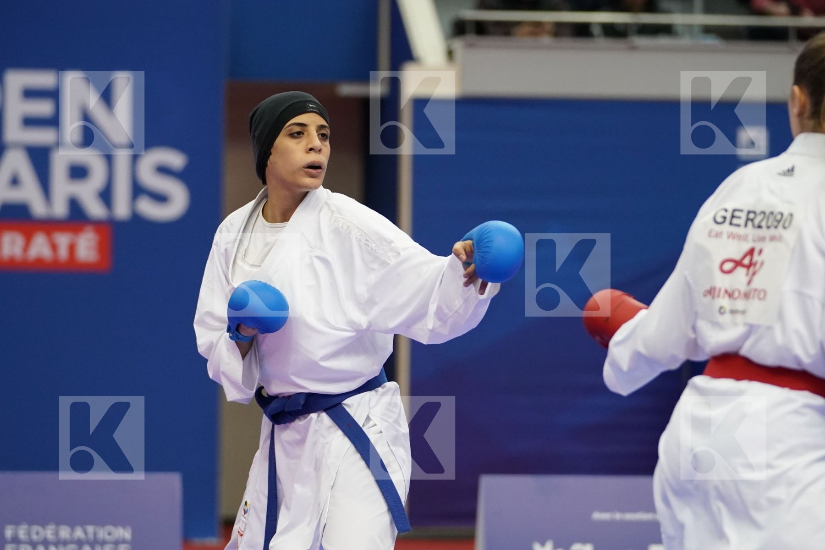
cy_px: 275
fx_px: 4354
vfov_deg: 7.2
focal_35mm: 190
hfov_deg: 10.8
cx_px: 412
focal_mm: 127
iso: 3200
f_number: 2.8
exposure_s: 1/1000
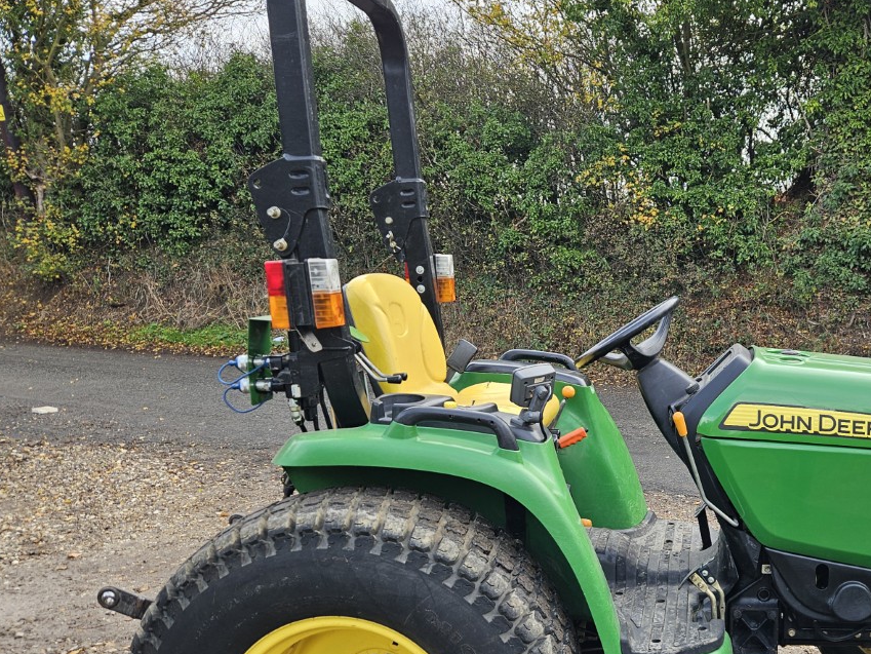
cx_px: 662
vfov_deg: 36.4
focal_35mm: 39
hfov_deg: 46.0
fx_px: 981
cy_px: 444
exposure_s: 1/159
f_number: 1.8
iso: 25
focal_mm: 5.4
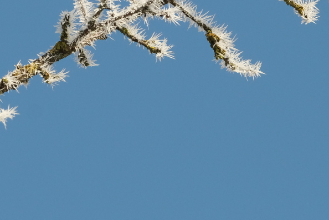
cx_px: 167
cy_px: -3
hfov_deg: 1.7
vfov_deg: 1.1
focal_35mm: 1227
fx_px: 11213
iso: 800
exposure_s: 1/900
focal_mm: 300
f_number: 10
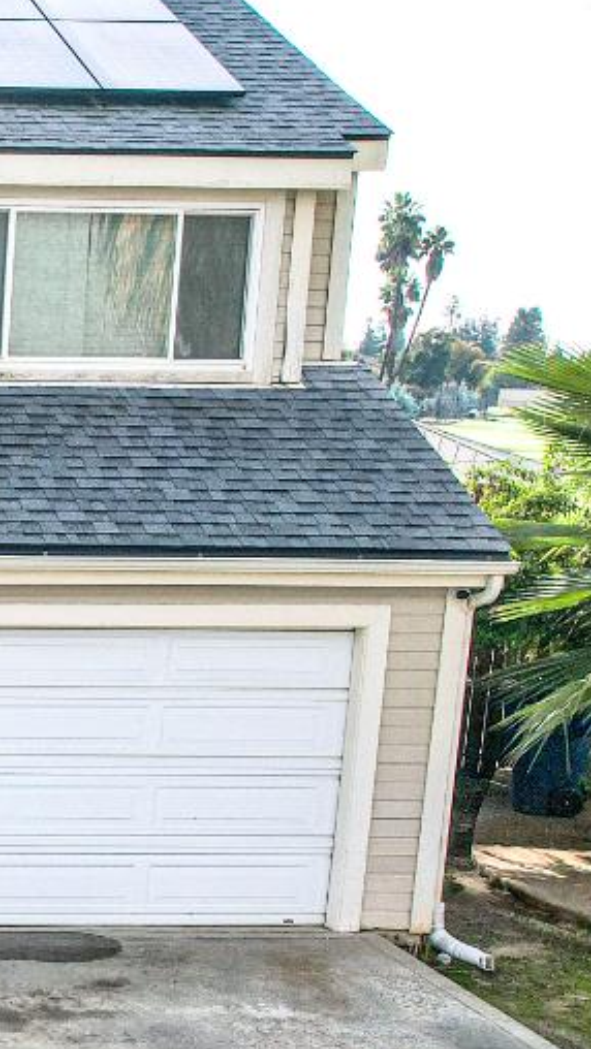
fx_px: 1893
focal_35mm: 68
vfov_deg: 30.5
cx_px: -618
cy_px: 778
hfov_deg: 14.5
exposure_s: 1/1600
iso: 110
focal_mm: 8.38
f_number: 2.8
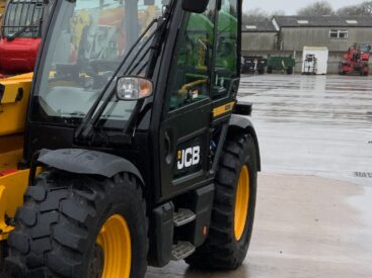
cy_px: 194
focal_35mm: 81
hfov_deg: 23.4
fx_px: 870
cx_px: 31
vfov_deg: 18.1
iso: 20
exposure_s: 1/122
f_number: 1.8
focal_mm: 3
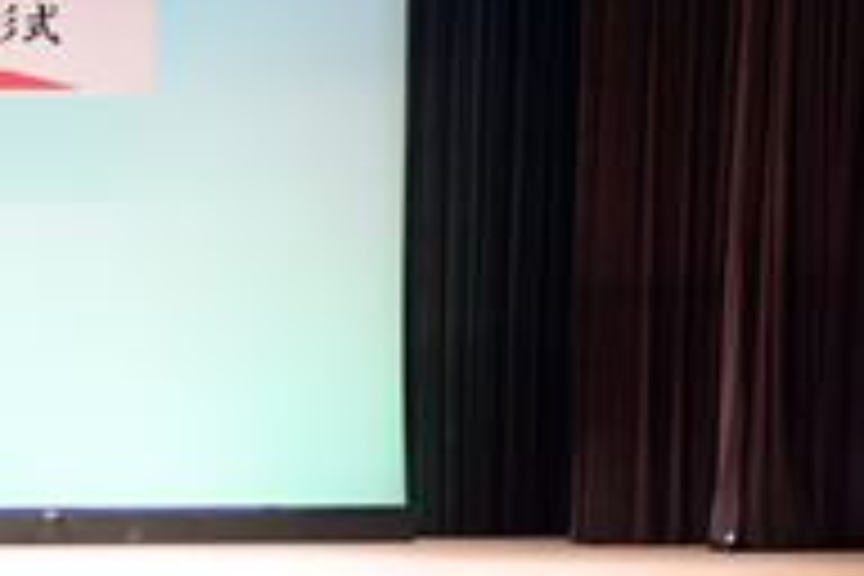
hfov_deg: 16.6
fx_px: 2808
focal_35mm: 117
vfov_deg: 11.5
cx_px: -243
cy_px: 628
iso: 2500
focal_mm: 30
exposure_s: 1/125
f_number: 5.6
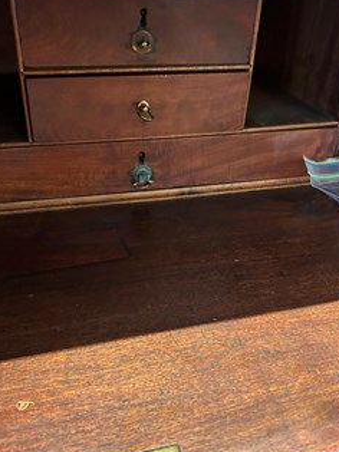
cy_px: 247
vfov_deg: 55.3
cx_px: 161
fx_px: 431
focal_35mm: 33
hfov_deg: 42.9
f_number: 1.5
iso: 500
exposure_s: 1/40
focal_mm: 5.7
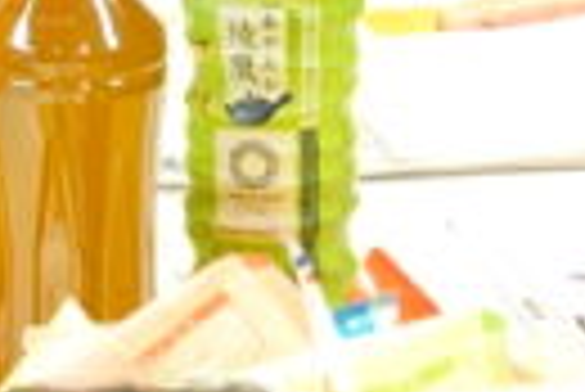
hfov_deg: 5.8
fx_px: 5759
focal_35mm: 354
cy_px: -448
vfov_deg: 3.8
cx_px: -238
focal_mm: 16.62
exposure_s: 1/50
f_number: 2.8
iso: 500
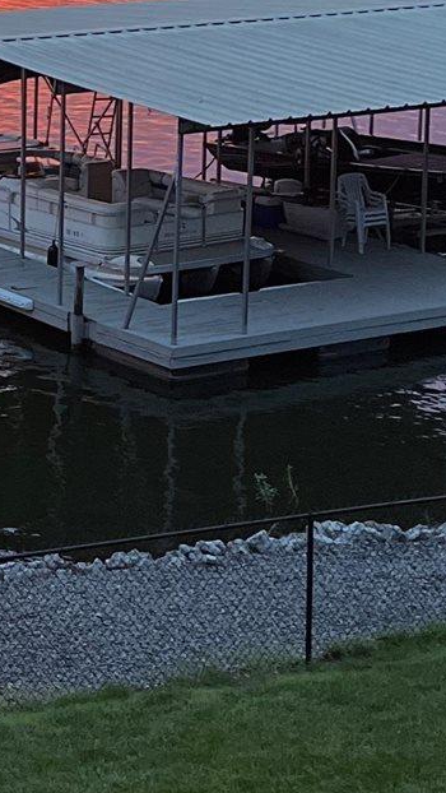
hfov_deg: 10.8
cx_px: -342
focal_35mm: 105
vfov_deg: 20.1
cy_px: 161
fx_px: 2207
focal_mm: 5.1
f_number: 1.6
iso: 250
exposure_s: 1/60
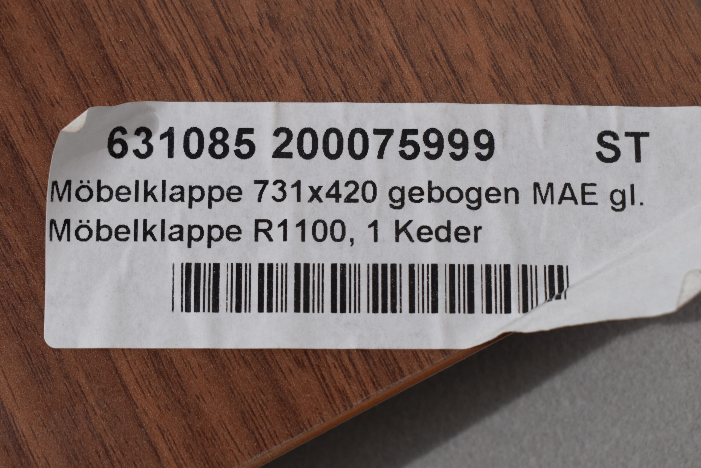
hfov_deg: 31.9
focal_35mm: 63
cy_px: 234
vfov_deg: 21.6
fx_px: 1227
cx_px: 350
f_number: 7.1
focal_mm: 42
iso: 400
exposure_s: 1/60
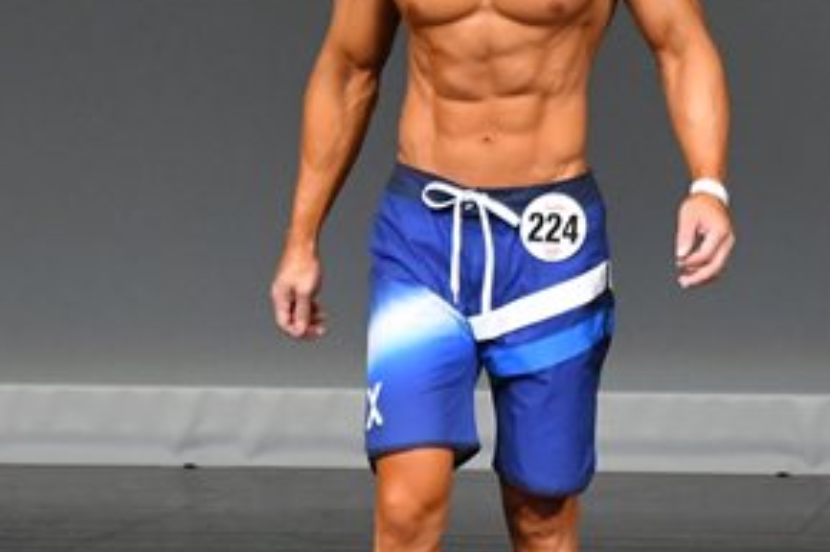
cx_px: 538
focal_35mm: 925
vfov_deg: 1.5
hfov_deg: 2.2
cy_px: 262
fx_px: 21302
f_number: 5.6
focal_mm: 230
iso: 5000
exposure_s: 1/400
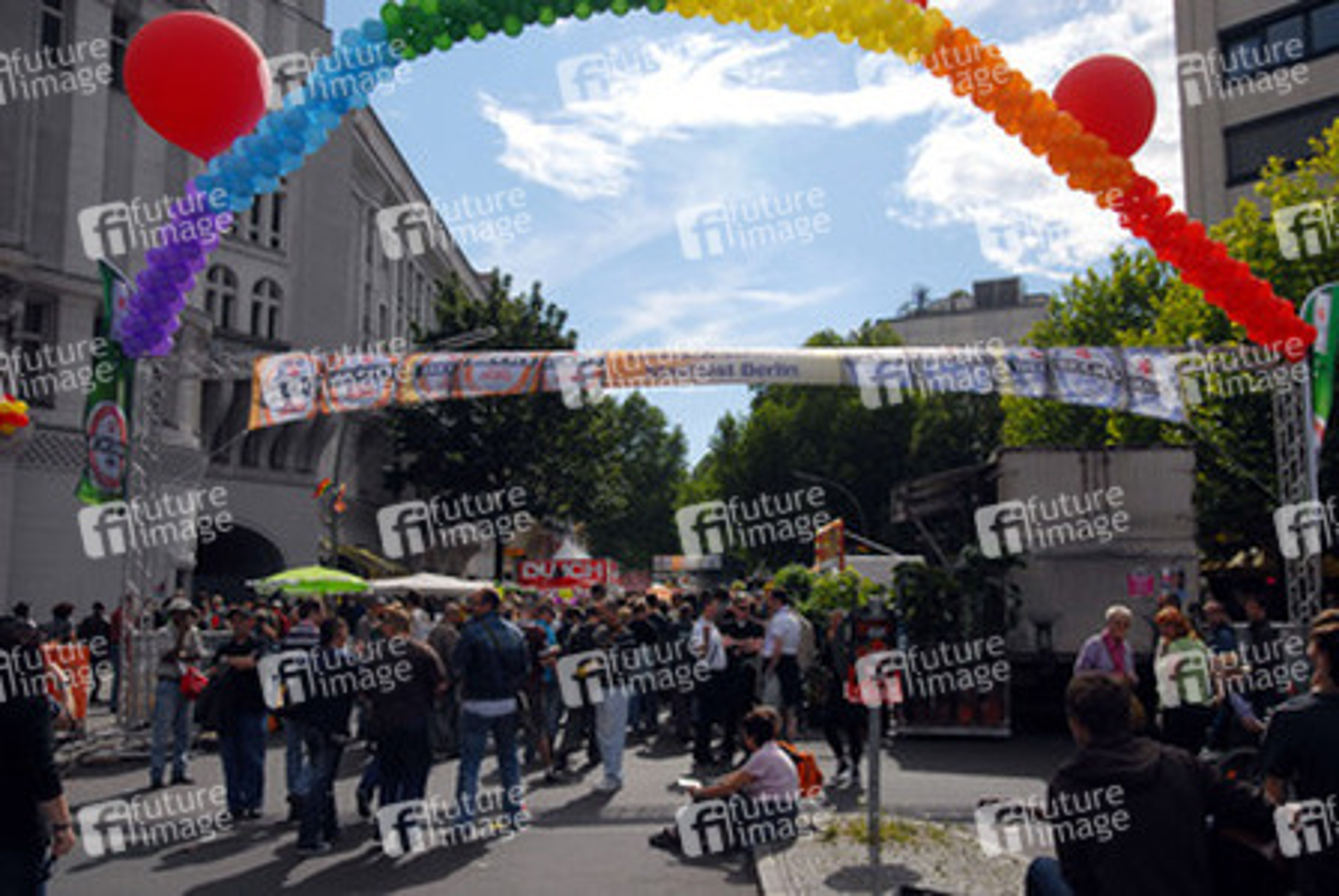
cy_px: 448
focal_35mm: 33
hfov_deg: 57.2
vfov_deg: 40.1
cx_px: 670
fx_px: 1229
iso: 160
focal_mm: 22
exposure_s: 1/2000
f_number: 4.5
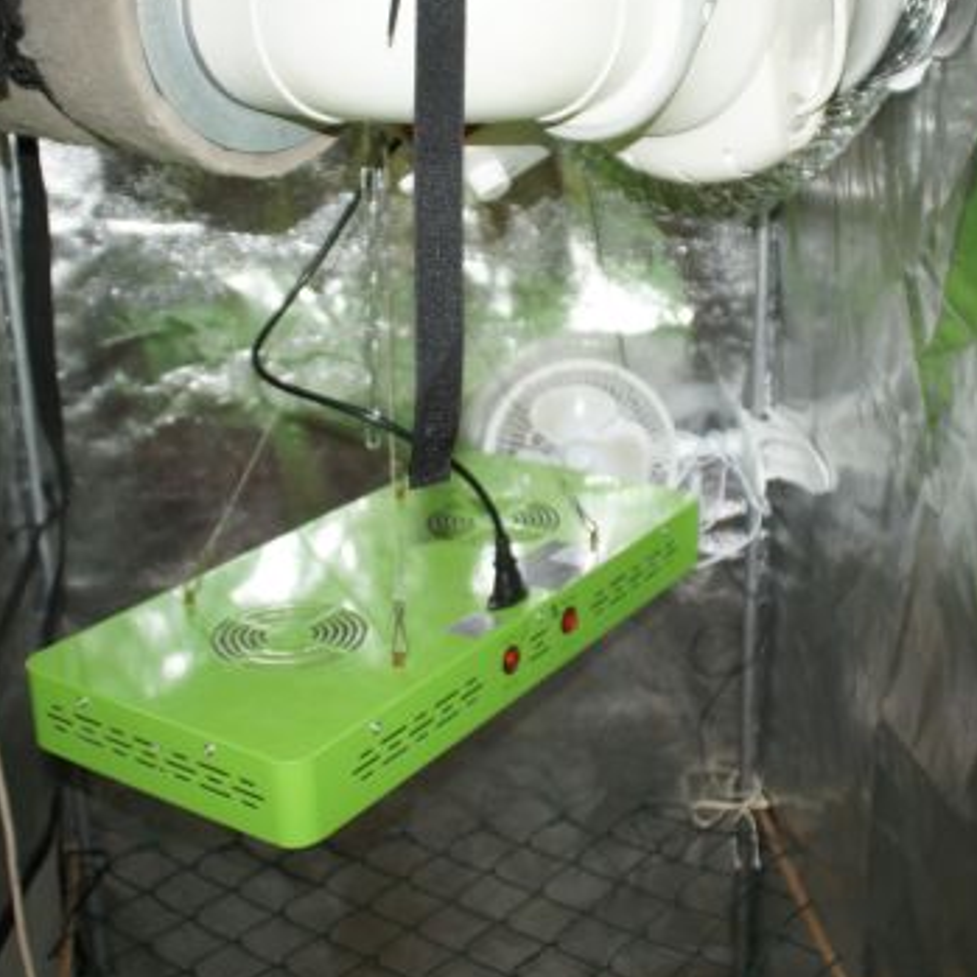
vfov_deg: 36.6
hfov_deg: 36.8
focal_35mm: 46
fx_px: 1469
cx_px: 512
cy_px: 364
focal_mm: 18
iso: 640
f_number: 3.5
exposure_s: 1/60
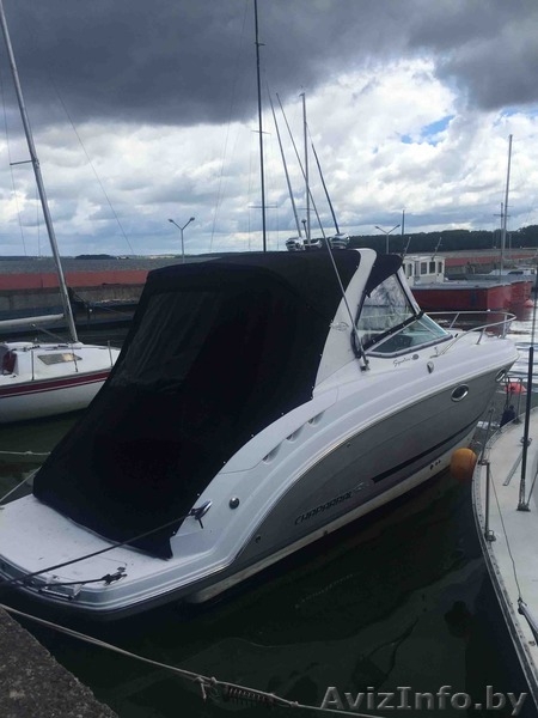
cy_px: 359
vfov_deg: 61.7
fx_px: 601
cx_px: 269
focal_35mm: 29
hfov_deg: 48.2
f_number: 2.2
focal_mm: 4.15
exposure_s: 1/1883
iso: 32
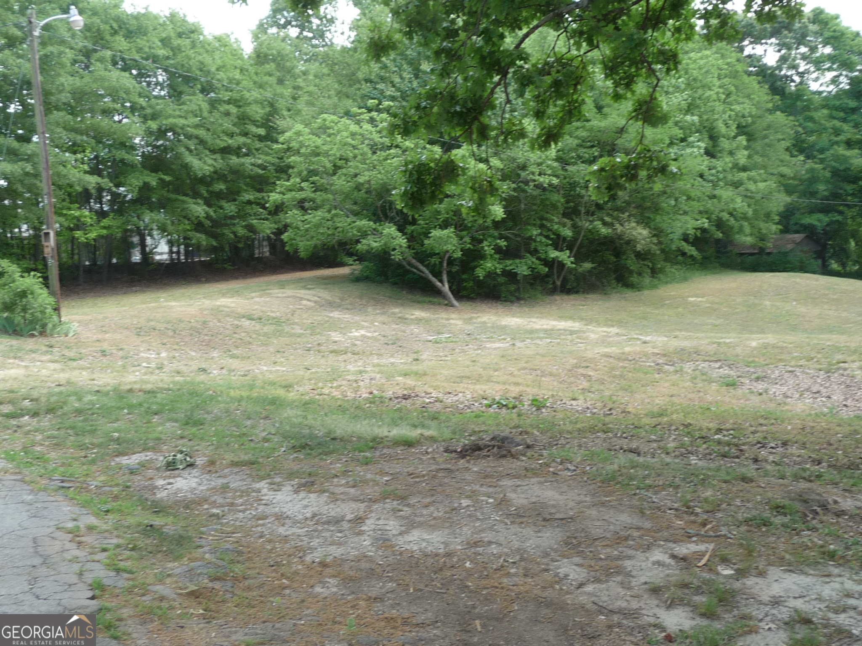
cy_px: 323
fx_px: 996
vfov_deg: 36.0
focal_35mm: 40
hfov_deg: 46.8
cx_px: 431
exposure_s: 1/125
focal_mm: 4.7
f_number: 3.3
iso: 100
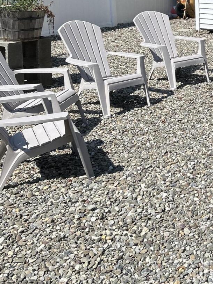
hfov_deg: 21.4
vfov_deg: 29.1
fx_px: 525
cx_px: 251
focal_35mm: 64
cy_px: 32
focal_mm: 5.7
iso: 50
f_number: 1.5
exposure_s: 1/5882
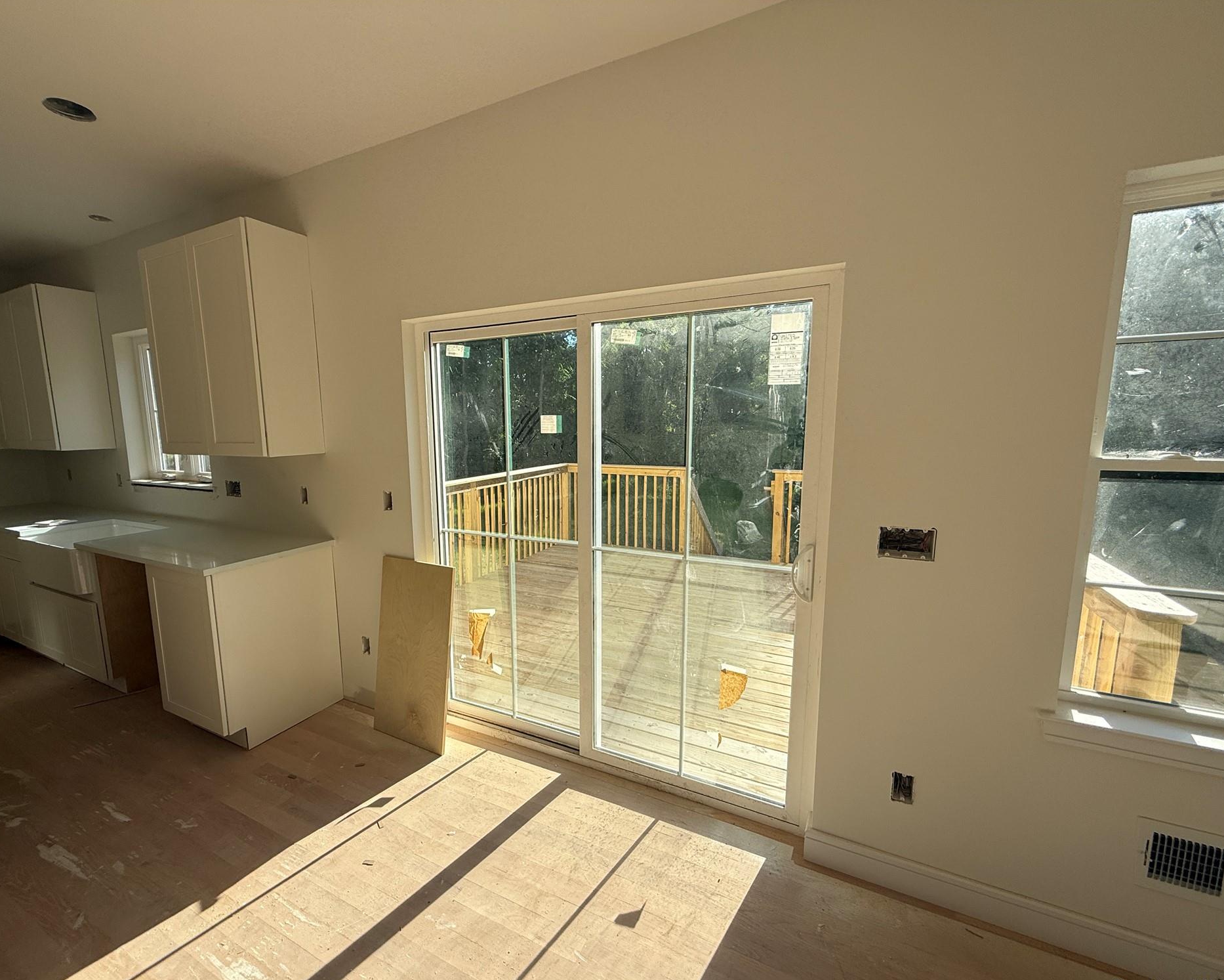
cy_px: 500
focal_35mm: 15
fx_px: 543
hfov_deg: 96.7
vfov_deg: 84.0
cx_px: 571
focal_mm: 2.22
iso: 50
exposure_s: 1/928
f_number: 2.2
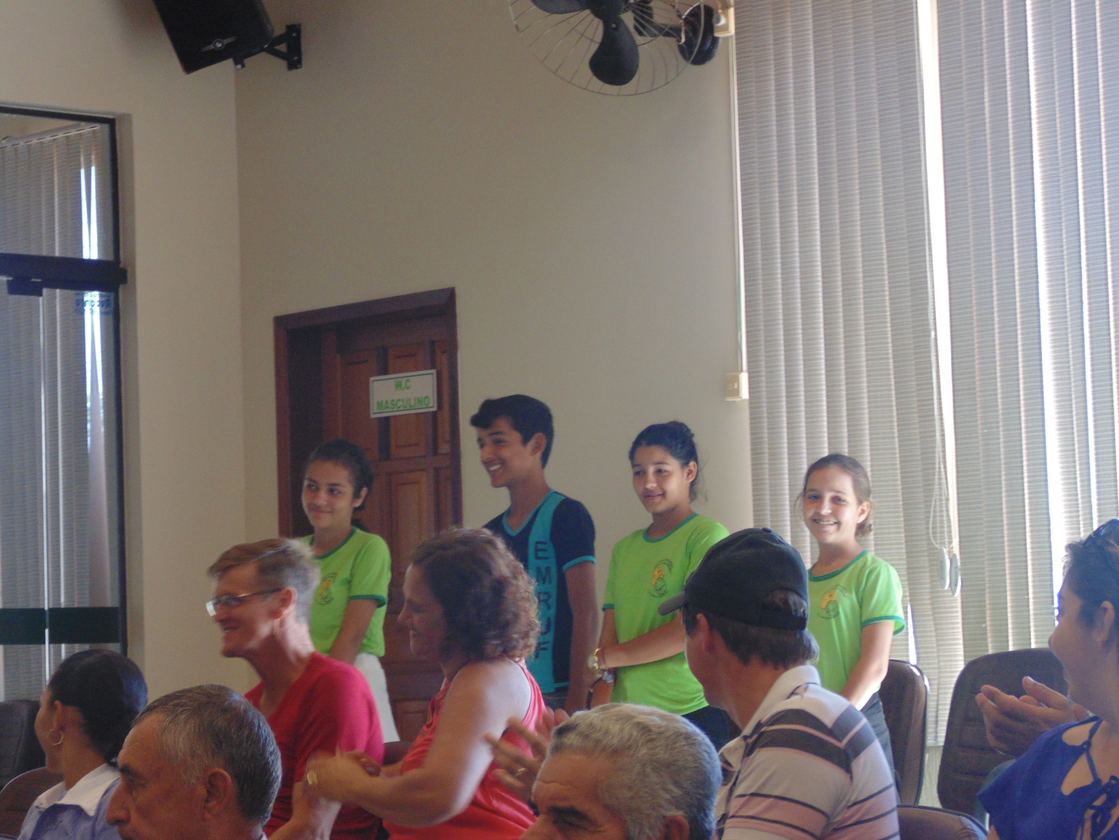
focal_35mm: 119
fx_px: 3847
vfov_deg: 12.5
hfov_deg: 16.6
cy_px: 420
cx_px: 560
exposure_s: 1/30
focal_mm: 21.3
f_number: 4.8
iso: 200
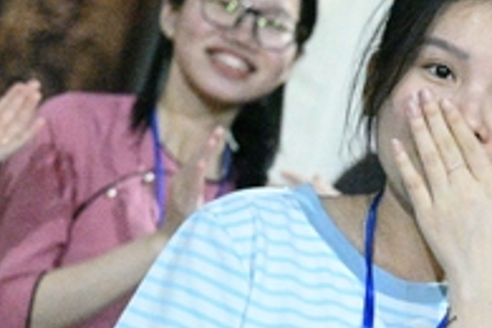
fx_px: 2829
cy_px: 283
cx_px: 732
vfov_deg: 6.6
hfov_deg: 9.7
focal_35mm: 207
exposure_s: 1/320
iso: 51200
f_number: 4
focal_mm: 62
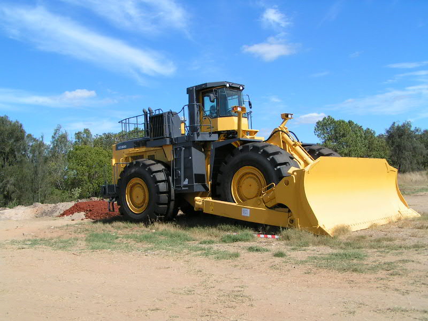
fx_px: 470
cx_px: 214
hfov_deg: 49.0
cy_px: 160
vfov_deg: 37.7
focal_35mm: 38
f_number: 5.6
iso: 50
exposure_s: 1/640
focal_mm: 5.8
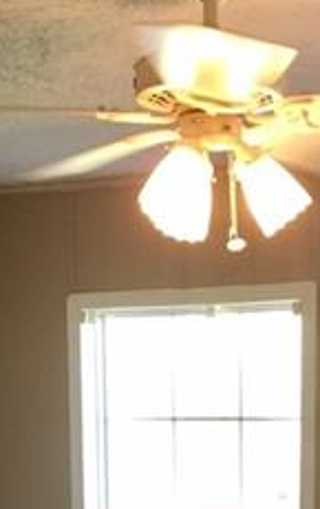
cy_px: 743
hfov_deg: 12.8
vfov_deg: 18.3
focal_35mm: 102
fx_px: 1419
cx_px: 238
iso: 40
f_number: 2.2
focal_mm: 4.15
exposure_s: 1/15
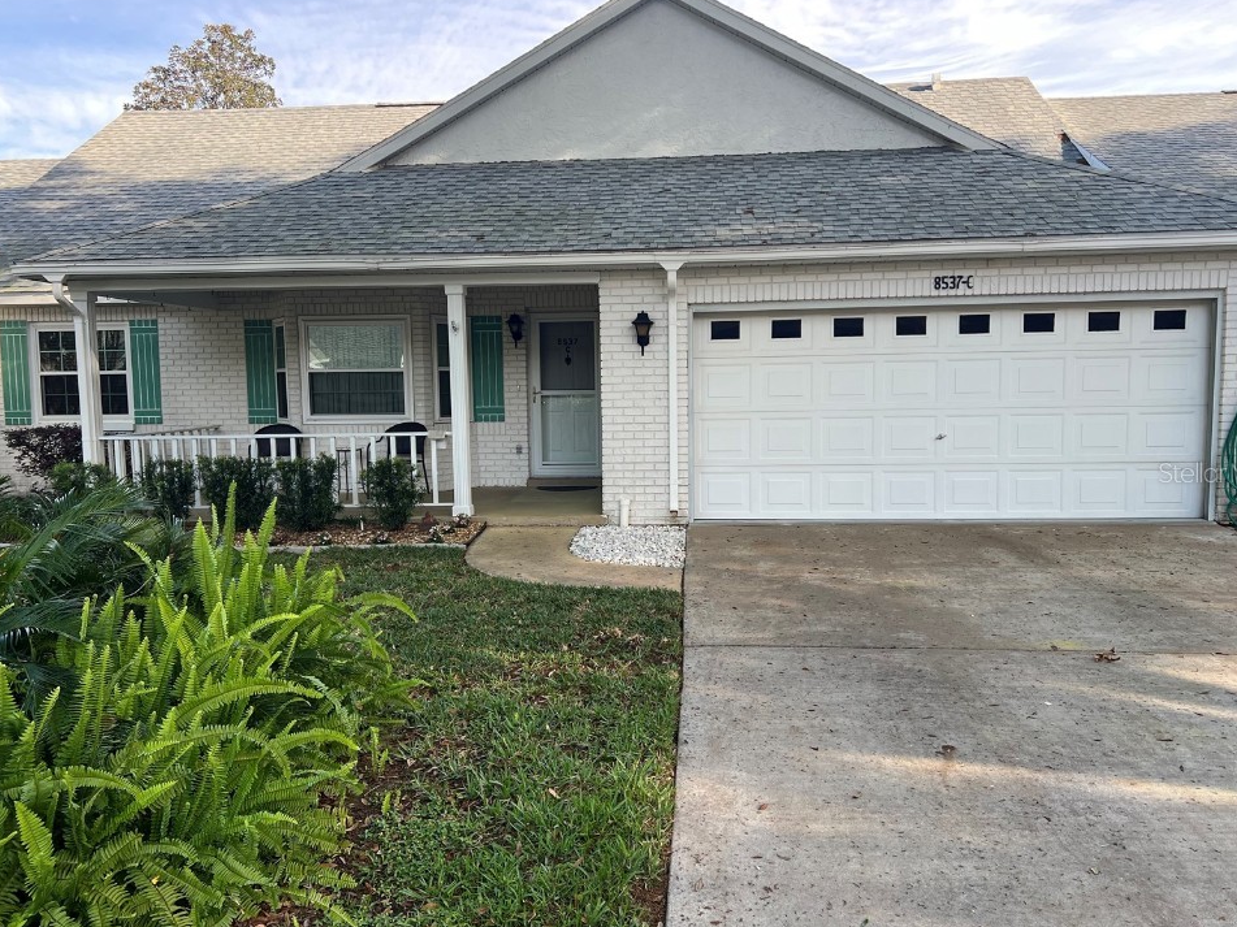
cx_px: 615
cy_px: 472
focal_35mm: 28
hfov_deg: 63.5
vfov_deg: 49.7
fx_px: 1000
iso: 50
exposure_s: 1/434
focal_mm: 5.7
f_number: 1.5
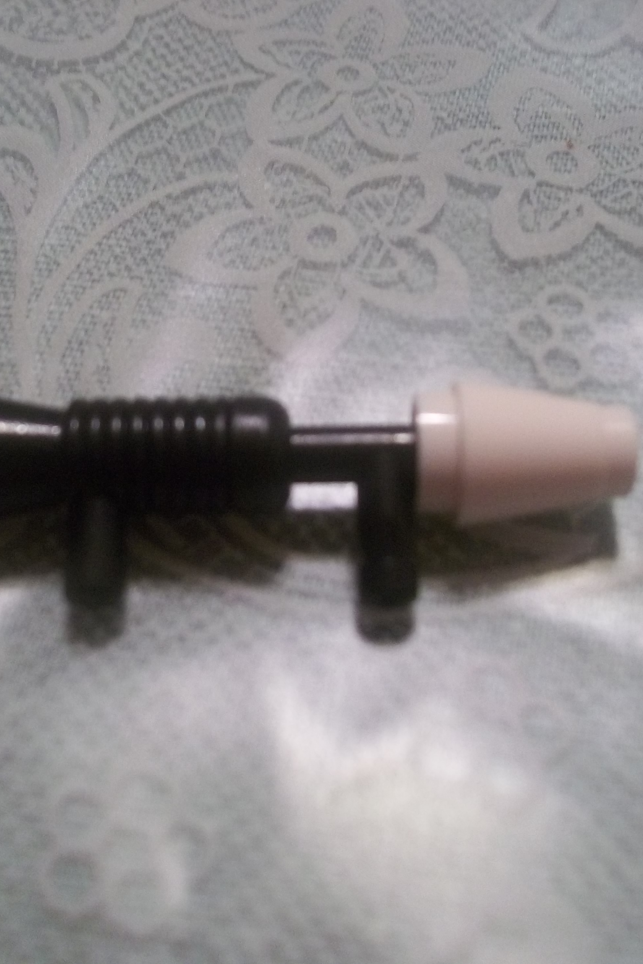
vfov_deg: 43.6
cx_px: 275
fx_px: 1206
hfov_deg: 29.8
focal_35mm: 45
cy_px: 476
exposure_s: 1/15
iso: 160
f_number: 2.9
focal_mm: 5.7
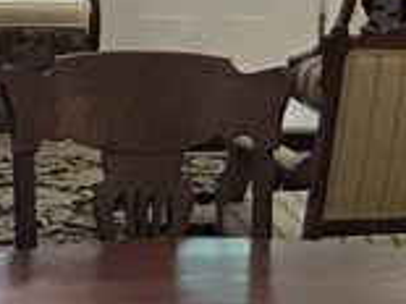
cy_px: 13
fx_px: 2403
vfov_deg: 7.2
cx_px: 432
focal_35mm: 205
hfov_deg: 9.6
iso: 125
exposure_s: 1/30
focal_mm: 3.3
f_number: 2.4
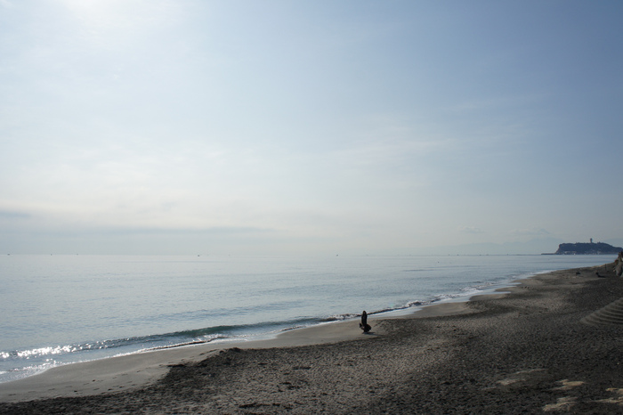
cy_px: 208
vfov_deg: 43.6
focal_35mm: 30
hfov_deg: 62.0
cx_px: 312
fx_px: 519
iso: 200
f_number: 9
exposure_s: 1/1250
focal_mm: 20
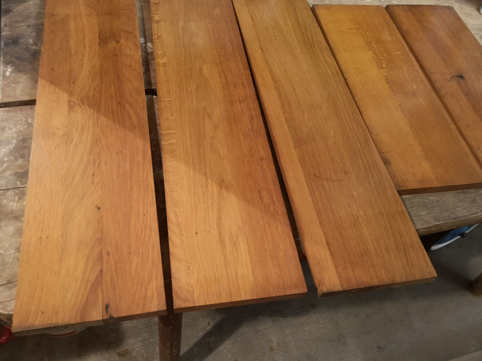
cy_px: 196
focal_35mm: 30
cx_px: 250
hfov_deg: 59.9
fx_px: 418
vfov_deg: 46.7
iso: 500
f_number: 1.8
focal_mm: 3.95
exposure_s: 1/20
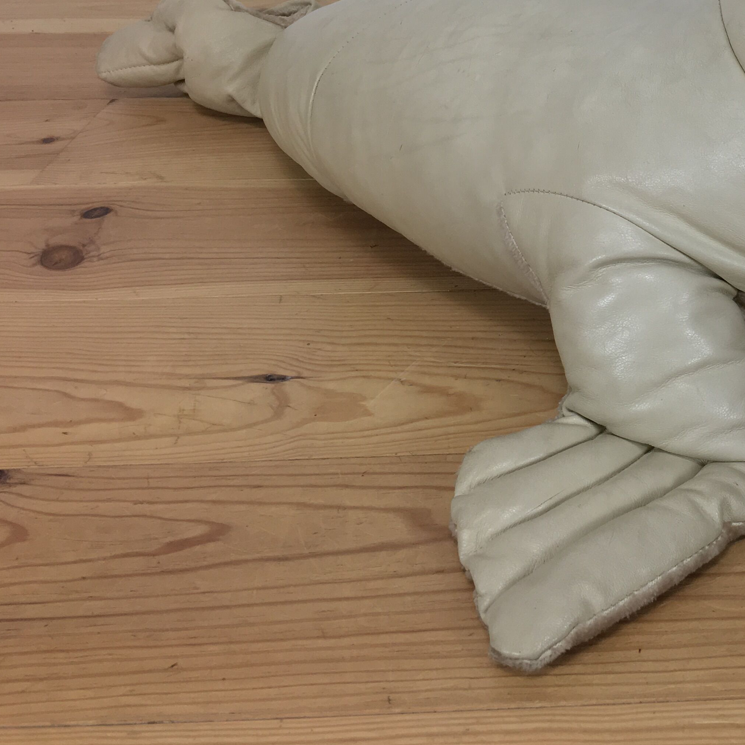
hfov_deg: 31.3
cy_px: 203
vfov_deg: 32.9
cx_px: 712
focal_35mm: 51
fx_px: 1242
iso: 40
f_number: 2.2
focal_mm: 4.15
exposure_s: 1/33
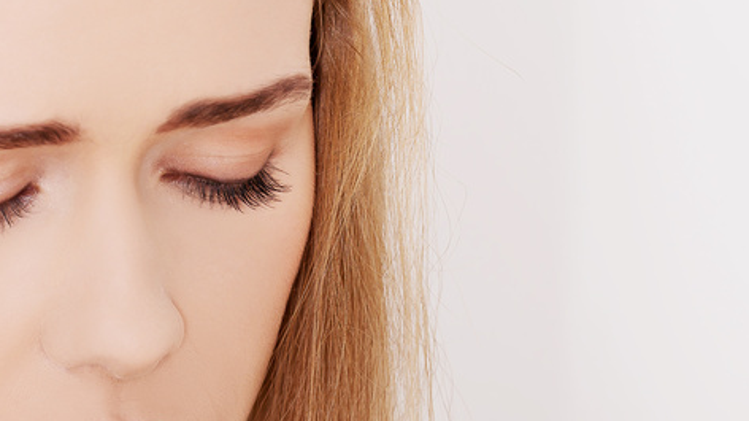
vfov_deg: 2.2
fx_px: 11157
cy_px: 836
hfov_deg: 3.8
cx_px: 75
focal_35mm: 562
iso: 100
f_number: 5
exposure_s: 1/160
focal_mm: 150
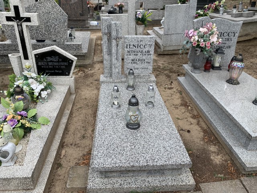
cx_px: 128
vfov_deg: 53.1
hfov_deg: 67.3
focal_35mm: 26
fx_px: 193
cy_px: 96
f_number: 1.8
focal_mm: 4.25
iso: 25
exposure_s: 1/754
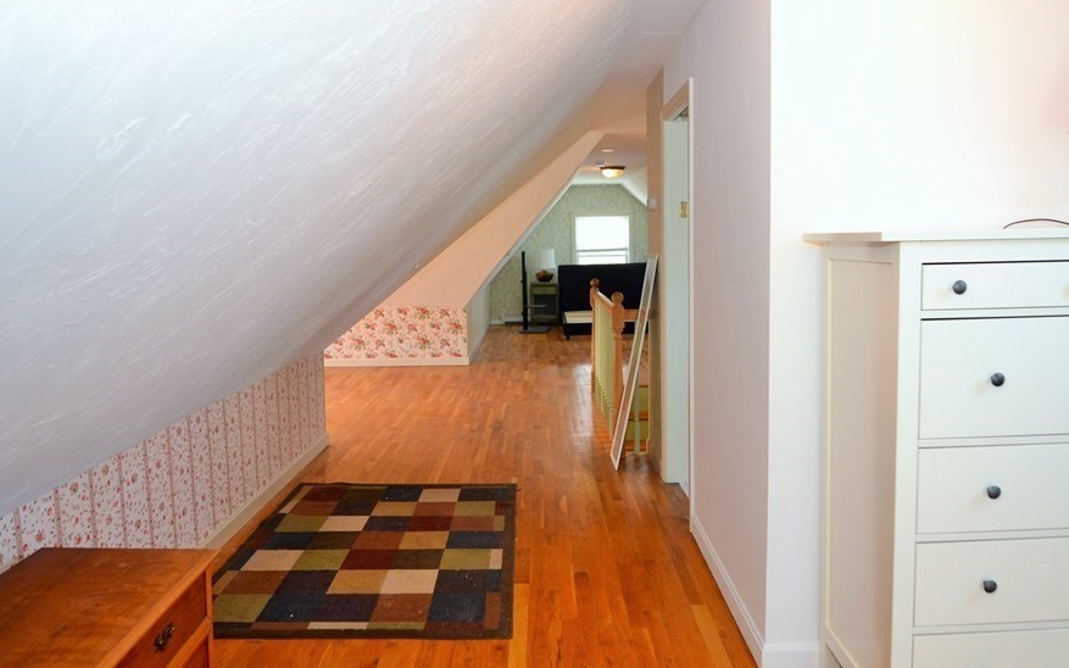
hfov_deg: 72.5
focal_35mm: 25
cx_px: 552
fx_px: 728
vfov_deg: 49.2
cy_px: 308
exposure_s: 1/60
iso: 400
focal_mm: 14
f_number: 2.5
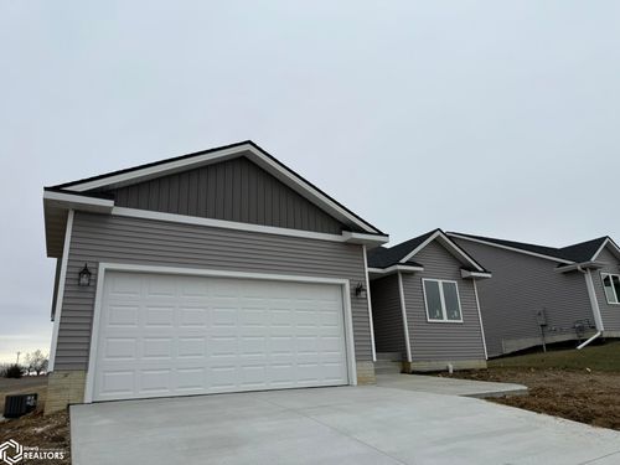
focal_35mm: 24
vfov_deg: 56.8
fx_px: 430
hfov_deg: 71.6
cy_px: 232
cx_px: 310
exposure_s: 1/1493
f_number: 1.78
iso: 80
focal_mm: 6.76
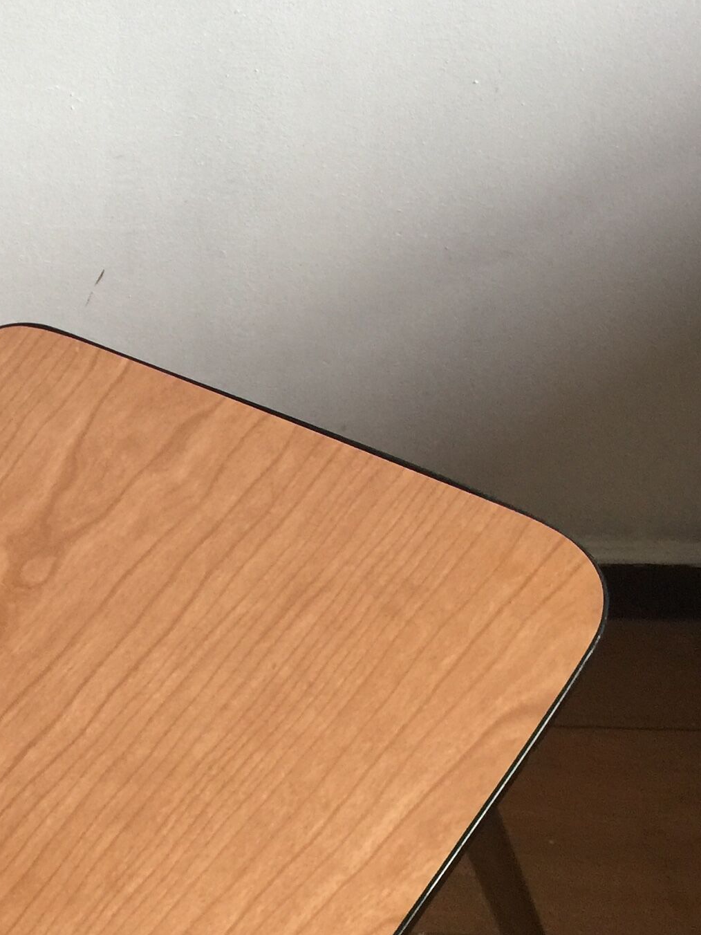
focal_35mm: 70
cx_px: -122
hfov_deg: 19.8
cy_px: 394
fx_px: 1890
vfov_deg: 27.7
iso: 64
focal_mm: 4.15
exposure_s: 1/33
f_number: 2.2
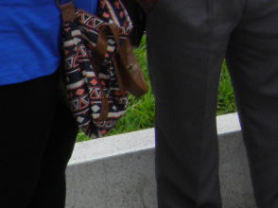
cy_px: -153
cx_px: 514
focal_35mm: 122
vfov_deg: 11.4
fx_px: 979
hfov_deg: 14.1
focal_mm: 4.9
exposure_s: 1/250
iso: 50
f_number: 5.7
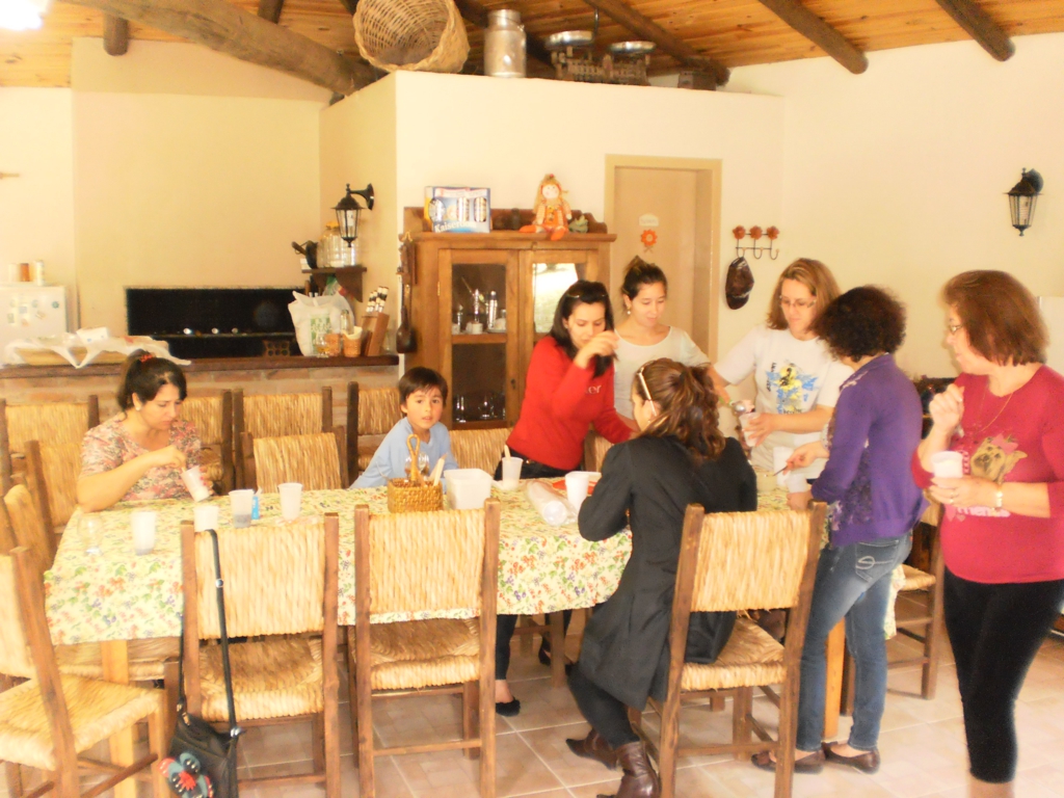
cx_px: 532
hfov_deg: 51.4
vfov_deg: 39.7
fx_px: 1107
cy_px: 399
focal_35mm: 36
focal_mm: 6.3
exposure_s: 1/30
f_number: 3.1
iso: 500
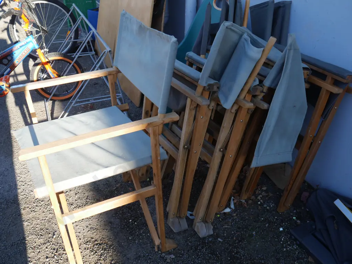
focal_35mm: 32
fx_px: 325
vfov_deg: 44.2
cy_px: 132
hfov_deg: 56.8
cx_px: 176
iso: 200
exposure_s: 1/160
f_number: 5
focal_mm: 16
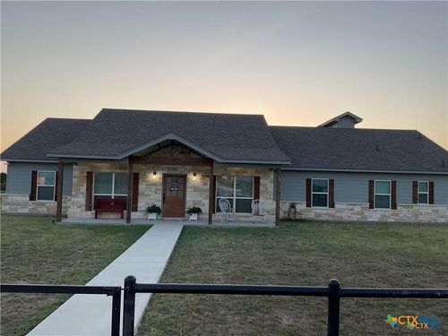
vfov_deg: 48.2
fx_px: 375
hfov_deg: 61.7
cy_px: 168
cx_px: 224
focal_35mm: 29
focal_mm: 3
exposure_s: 1/316
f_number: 1.8
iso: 16
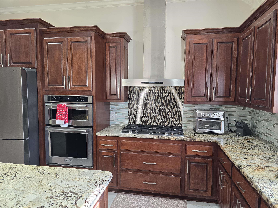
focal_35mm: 23
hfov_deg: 73.9
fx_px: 185
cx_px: 139
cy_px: 104
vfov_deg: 58.9
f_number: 1.7
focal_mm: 6.3
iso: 160
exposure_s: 1/120
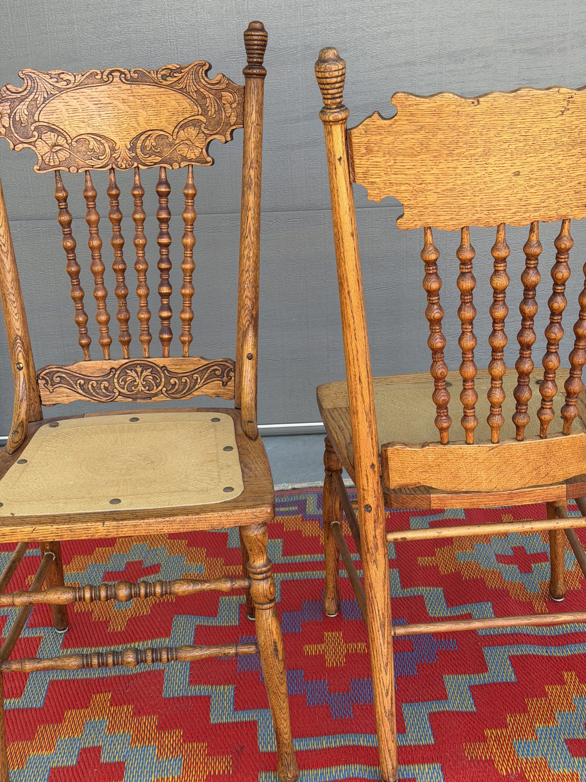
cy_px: 391
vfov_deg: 39.7
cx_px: 293
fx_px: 1083
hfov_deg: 30.3
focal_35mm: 48
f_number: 1.78
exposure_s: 1/177
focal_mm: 6.76
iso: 50
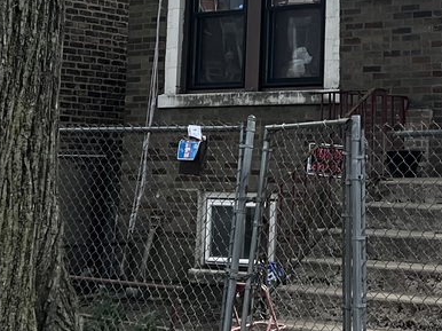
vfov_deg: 14.9
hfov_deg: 20.0
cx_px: 349
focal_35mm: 97
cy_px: -18
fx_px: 1238
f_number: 1.5
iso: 50
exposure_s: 1/1575
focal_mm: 5.7
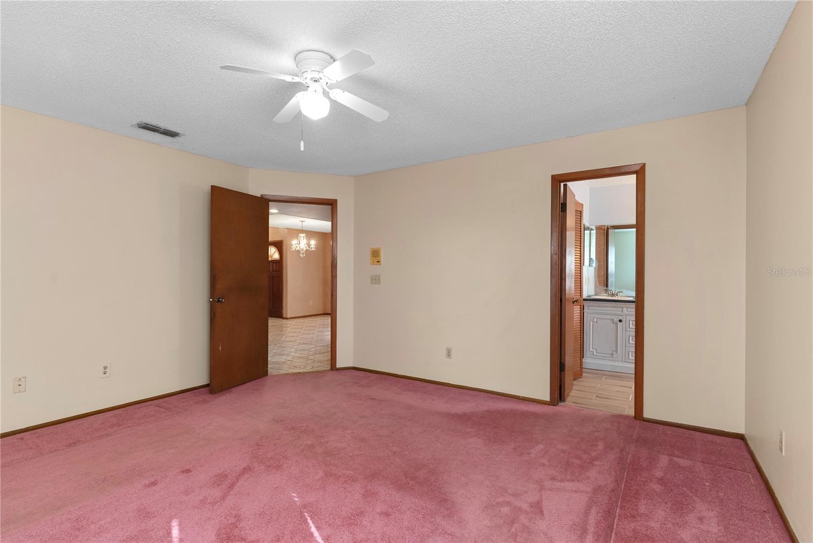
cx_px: 406
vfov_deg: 70.5
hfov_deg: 93.3
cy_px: 272
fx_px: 384
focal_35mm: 17
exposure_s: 1/4
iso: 400
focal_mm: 17
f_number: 8
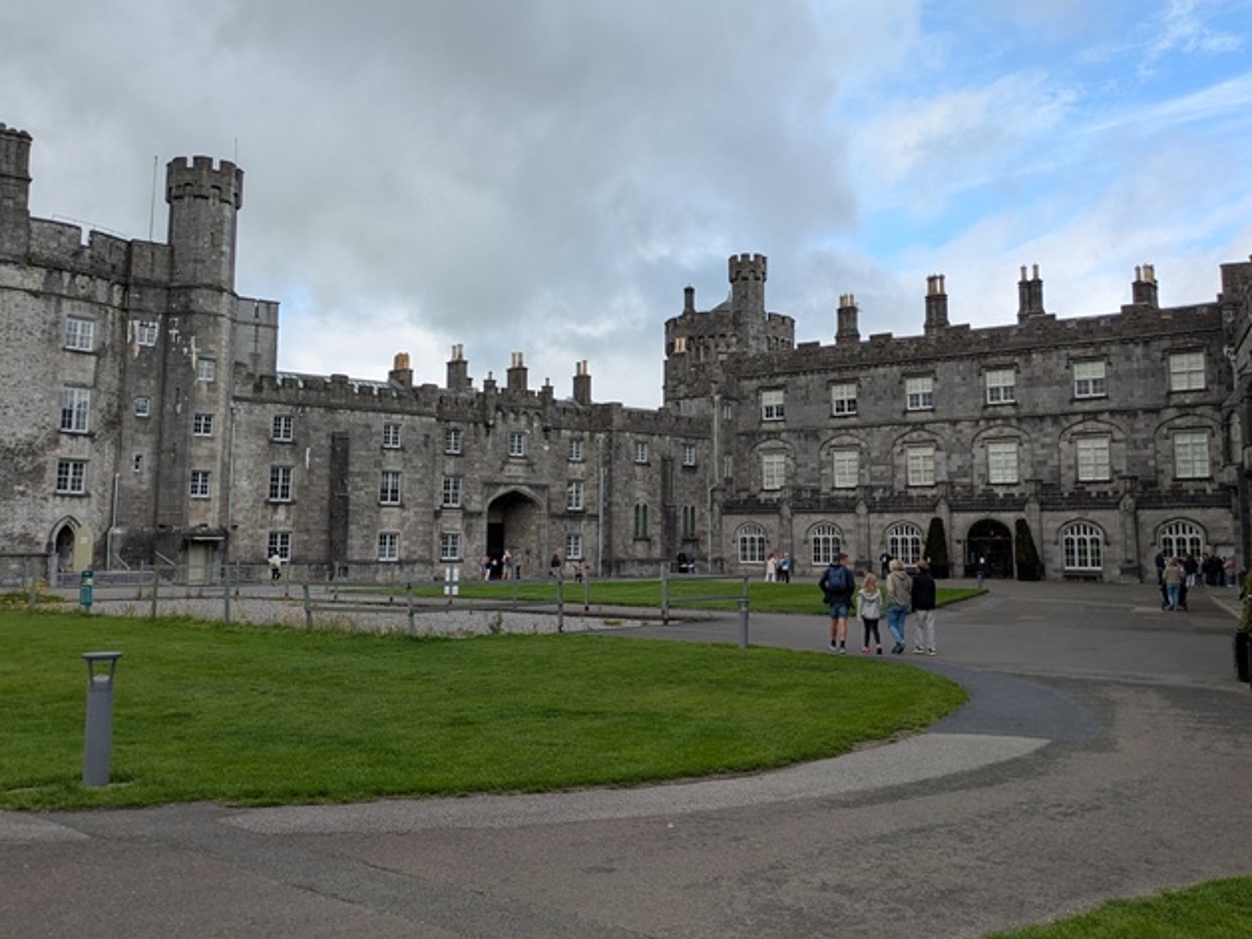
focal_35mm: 31
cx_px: 611
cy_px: 401
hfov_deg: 58.3
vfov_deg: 45.3
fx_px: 1121
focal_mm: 5.43
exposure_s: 1/1420
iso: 53
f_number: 1.89
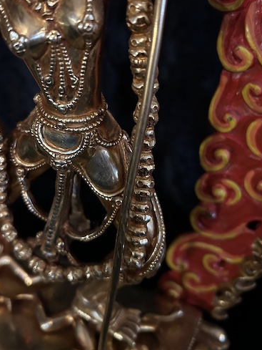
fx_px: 343
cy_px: 145
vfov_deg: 53.7
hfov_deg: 41.8
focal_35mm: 34
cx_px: 124
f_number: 1.5
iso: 800
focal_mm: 5.7
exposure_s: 1/25
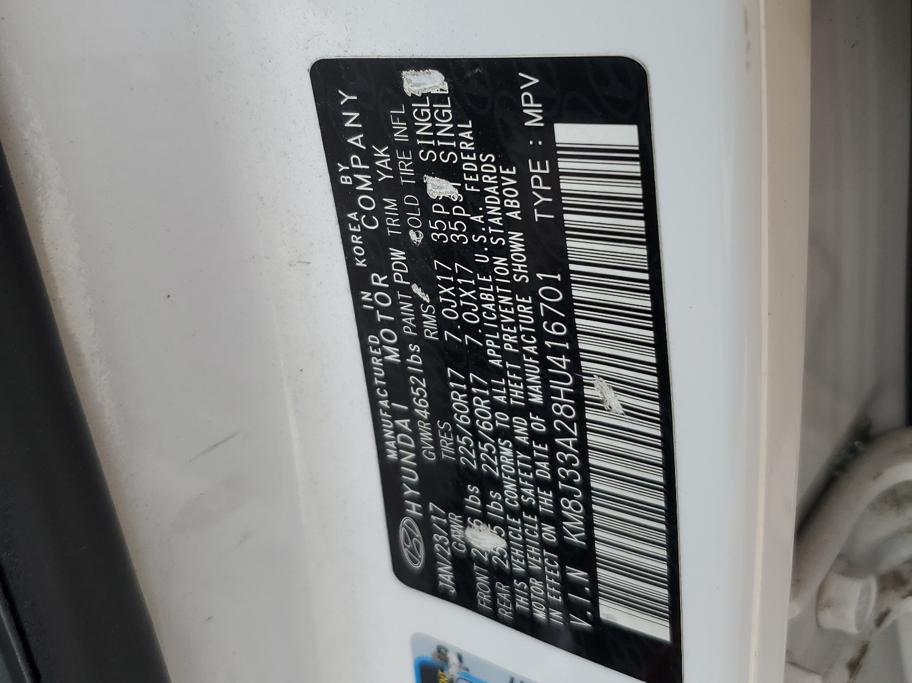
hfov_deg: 52.6
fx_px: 922
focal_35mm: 35
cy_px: 272
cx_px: 459
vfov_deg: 40.5
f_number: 1.5
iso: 50
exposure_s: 1/333
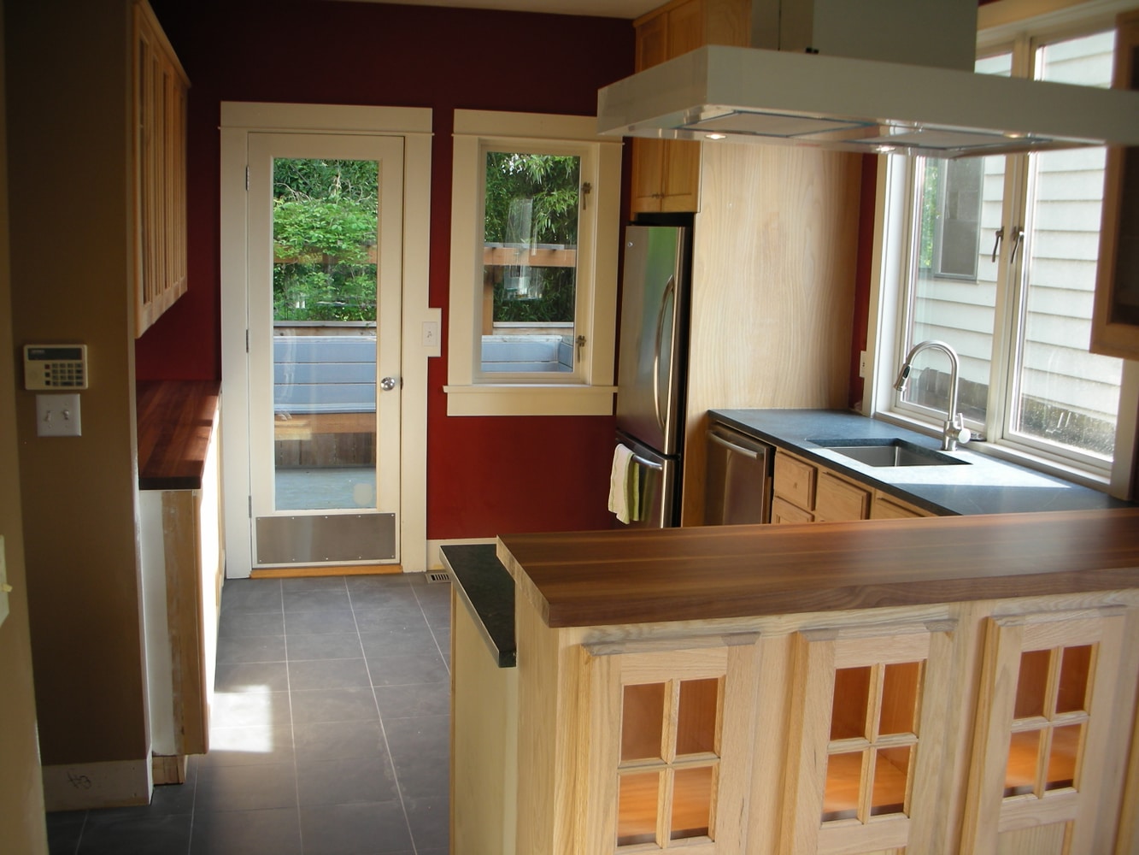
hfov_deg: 52.6
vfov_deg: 40.7
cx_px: 570
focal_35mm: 35
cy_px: 428
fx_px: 1152
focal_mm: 5.8
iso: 50
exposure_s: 1/37
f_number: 3
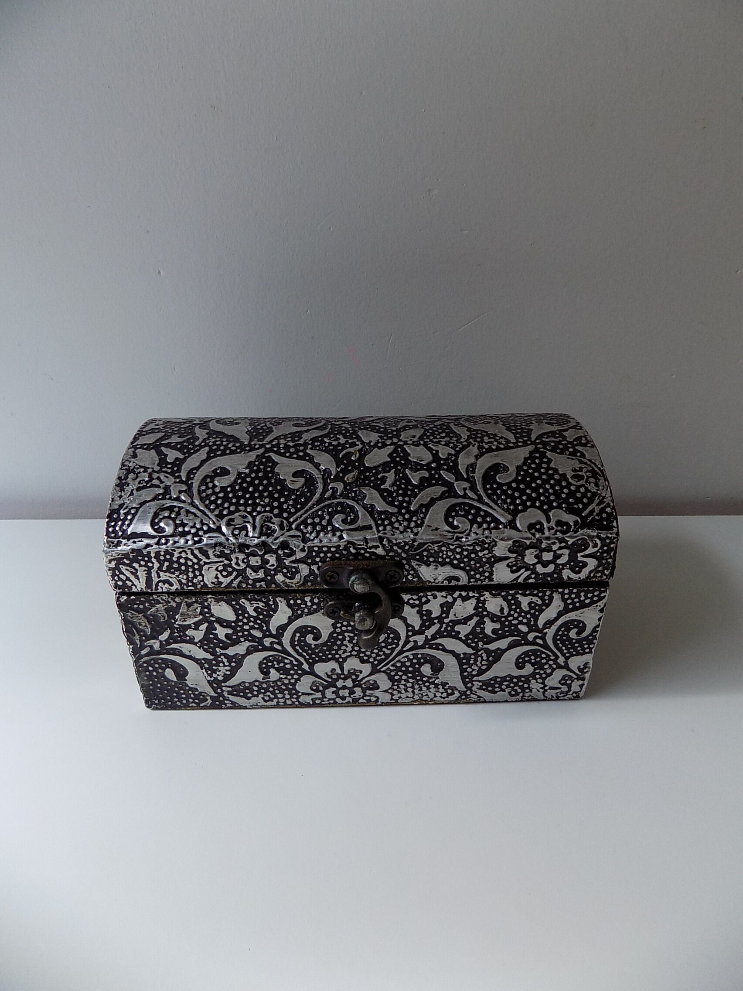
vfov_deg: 73.9
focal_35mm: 23
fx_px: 658
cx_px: 372
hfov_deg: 58.9
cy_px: 496
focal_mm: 4
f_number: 3.1
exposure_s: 1/30
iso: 140
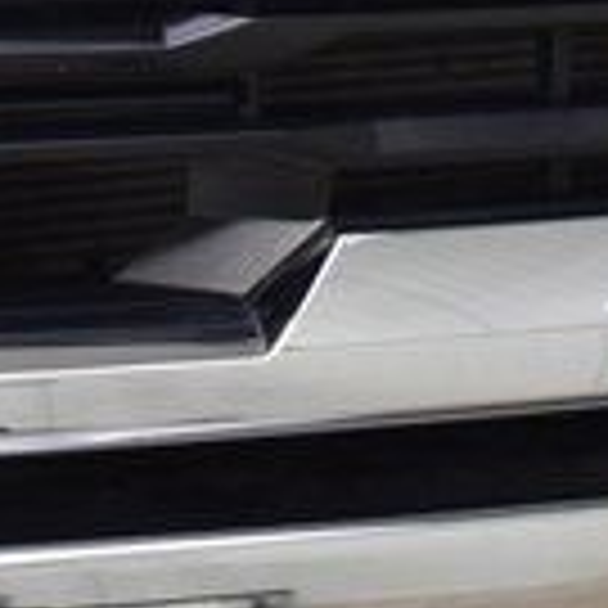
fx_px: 5524
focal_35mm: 278
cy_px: -299
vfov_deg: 6.2
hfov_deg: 6.2
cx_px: 887
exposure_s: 1/60
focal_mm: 46
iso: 1600
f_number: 5.6
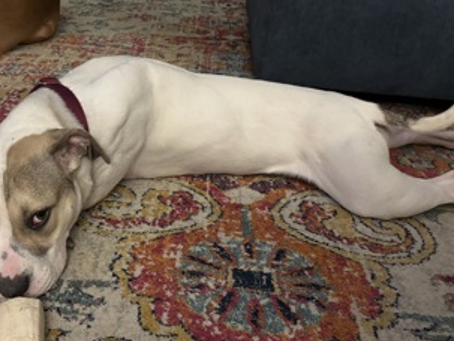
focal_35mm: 36
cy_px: 207
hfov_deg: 50.8
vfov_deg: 39.5
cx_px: 169
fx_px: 473
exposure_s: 1/30
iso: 500
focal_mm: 5.96
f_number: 1.6
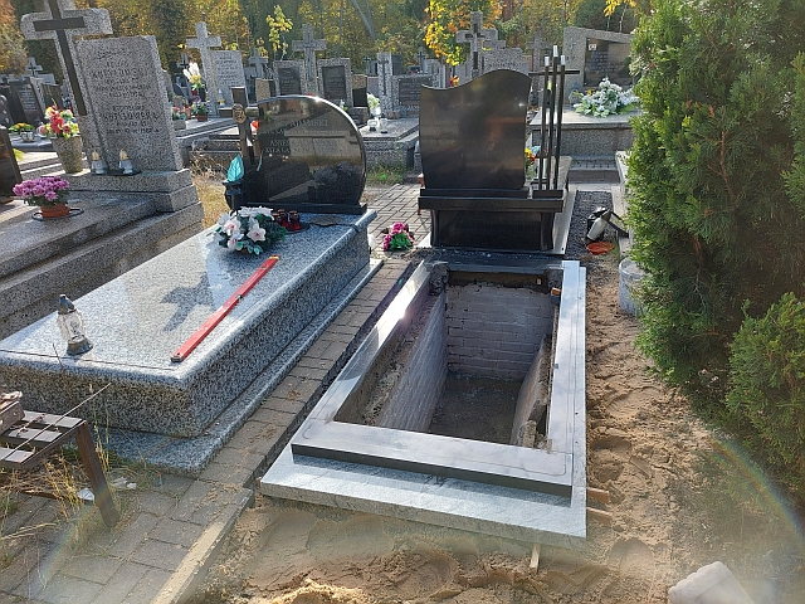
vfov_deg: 54.9
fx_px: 581
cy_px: 302
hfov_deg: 69.4
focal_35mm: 25
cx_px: 402
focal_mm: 5.23
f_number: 1.8
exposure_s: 1/493
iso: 40
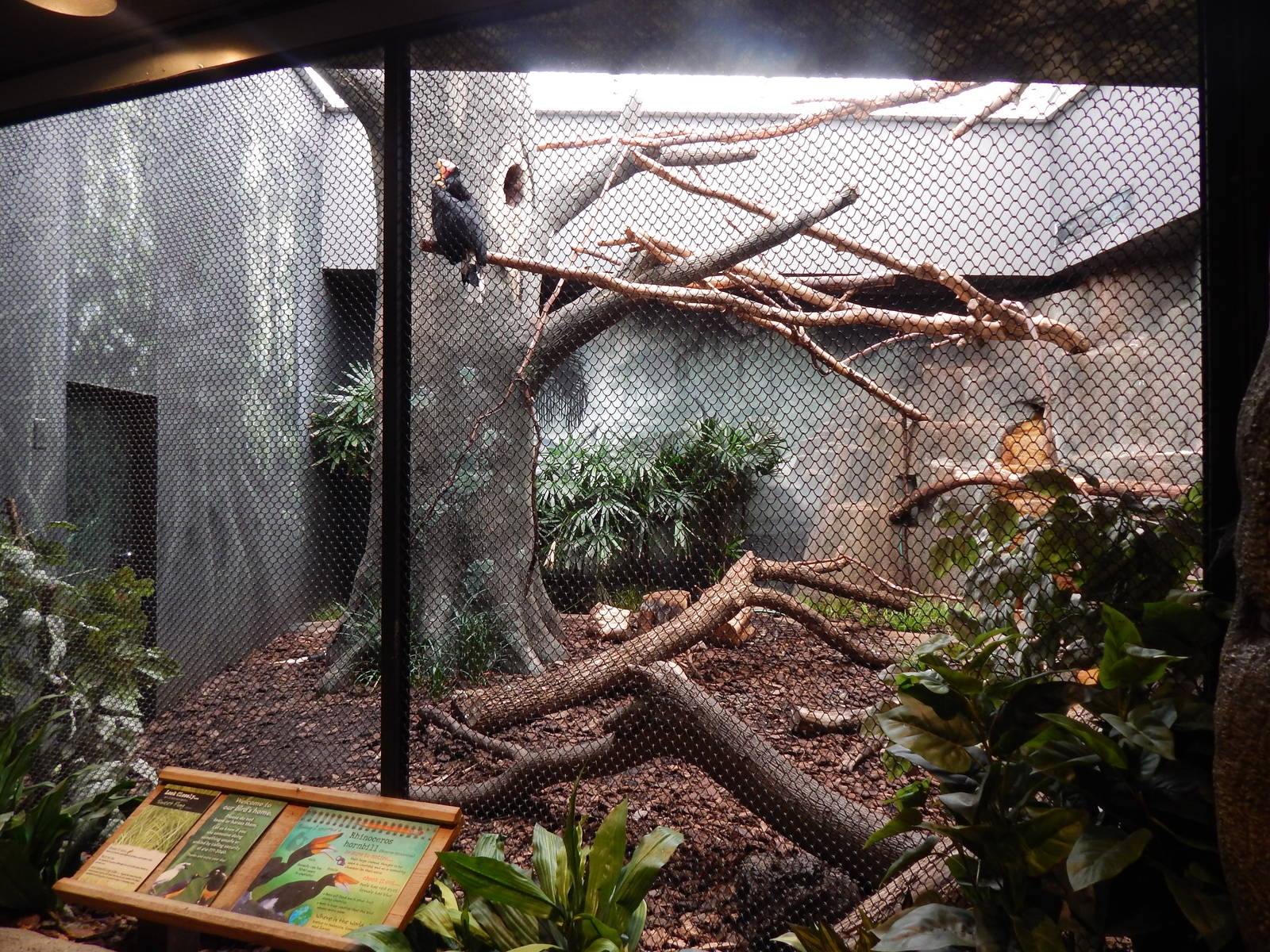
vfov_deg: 58.9
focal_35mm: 23
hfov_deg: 73.9
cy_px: 476
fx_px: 844
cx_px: 635
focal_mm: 4
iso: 160
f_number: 3
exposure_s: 1/30
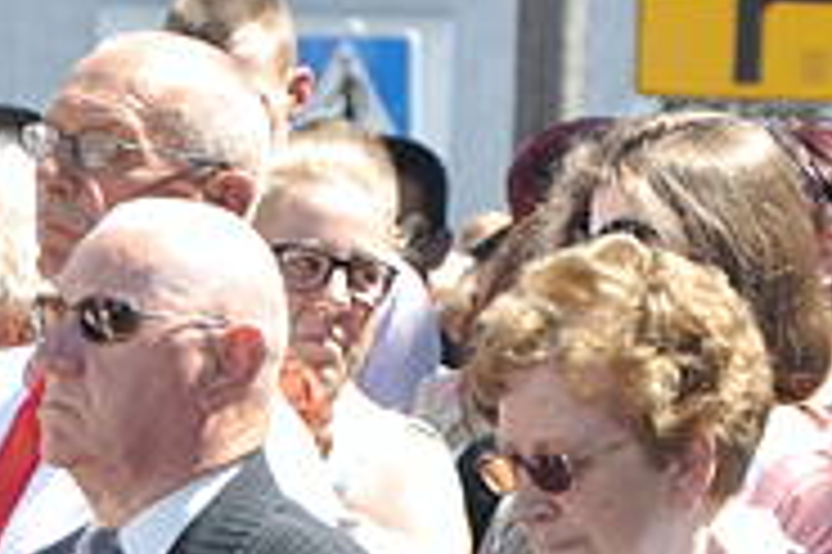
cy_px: 646
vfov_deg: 1.9
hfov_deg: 2.9
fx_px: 16701
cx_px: 301
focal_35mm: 723
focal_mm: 105
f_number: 6.3
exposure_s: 1/640
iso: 400
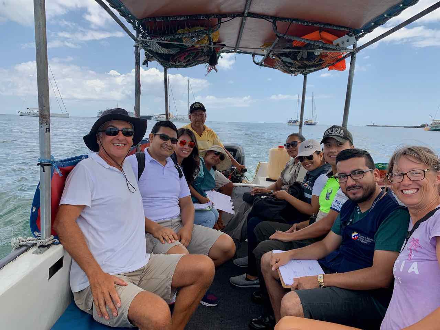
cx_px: 220
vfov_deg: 53.1
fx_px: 330
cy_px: 165
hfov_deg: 67.3
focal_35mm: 26
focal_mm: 4.25
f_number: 1.8
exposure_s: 1/1088
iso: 25
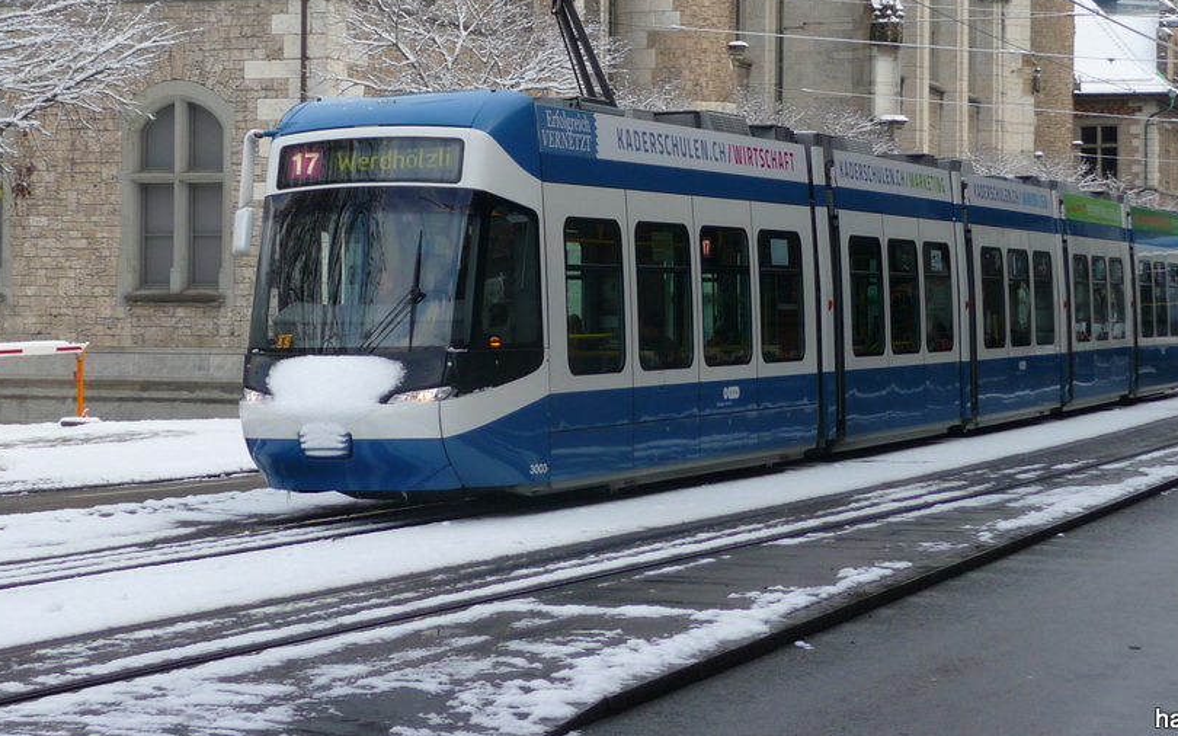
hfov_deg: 25.5
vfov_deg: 16.1
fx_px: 2600
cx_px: 547
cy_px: 220
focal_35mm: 81
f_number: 4.5
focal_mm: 10.5
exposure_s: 1/200
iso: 100
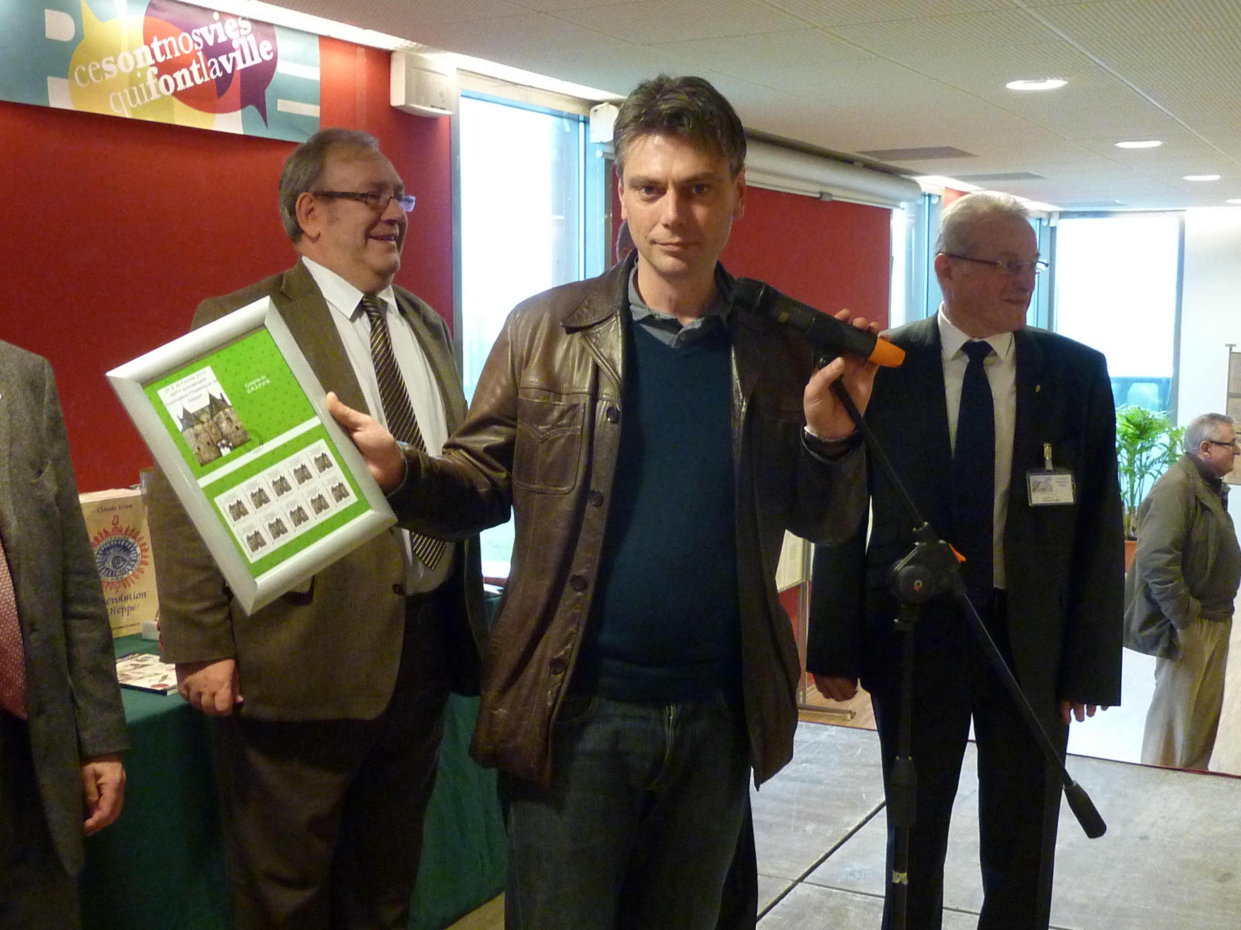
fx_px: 1577
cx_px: 620
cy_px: 465
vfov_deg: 32.9
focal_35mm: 44
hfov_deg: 42.9
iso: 400
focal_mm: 5
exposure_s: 1/25
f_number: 3.4
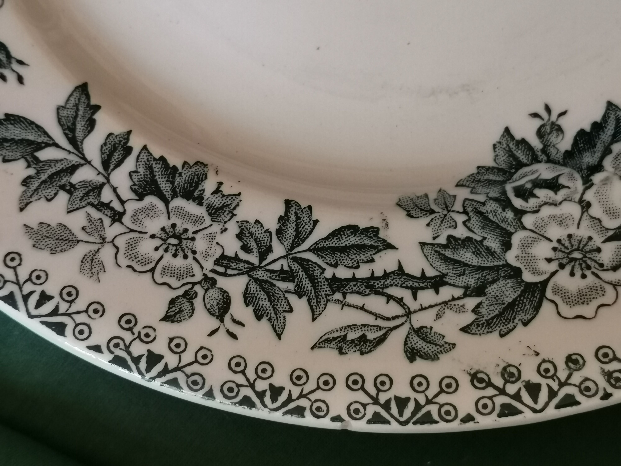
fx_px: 1005
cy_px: 233
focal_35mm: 56
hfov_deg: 34.3
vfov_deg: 26.1
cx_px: 310
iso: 320
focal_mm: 4.75
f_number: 1.8
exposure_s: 1/100
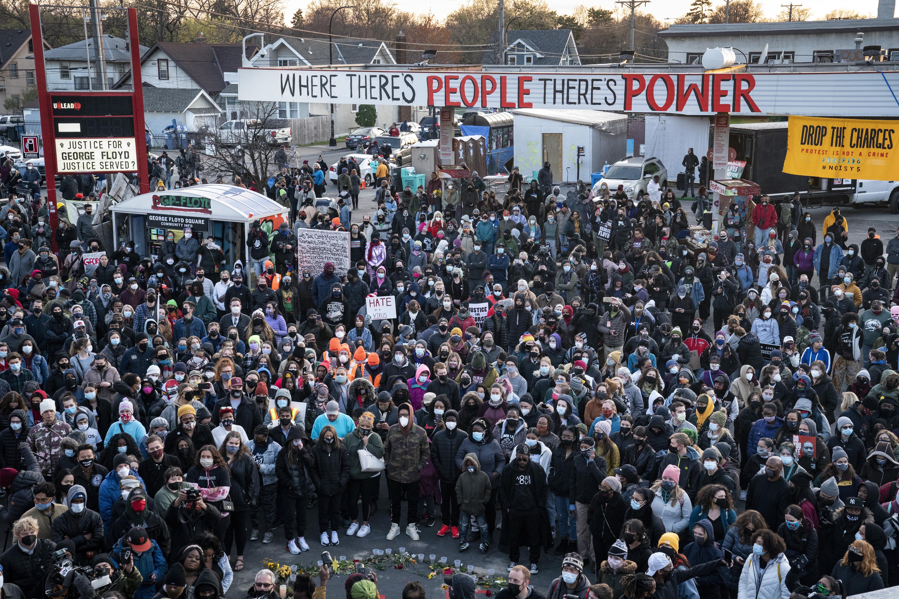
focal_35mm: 49
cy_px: 300
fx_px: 1224
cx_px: 450
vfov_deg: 27.5
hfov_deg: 40.3
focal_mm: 49
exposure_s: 1/250
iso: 5000
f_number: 8
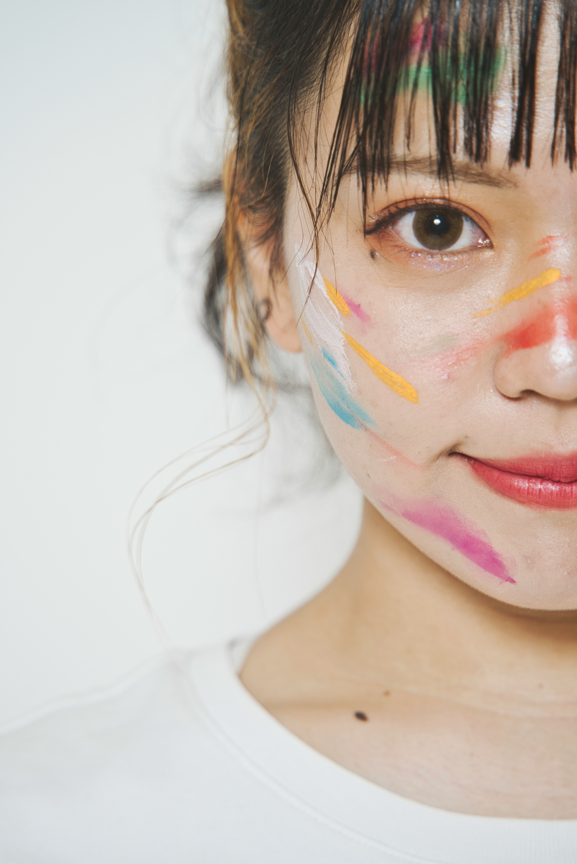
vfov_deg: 10.3
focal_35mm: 200
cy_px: 432
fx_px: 4802
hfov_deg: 6.9
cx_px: 288
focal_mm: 200
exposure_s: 1/80
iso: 200
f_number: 5.6
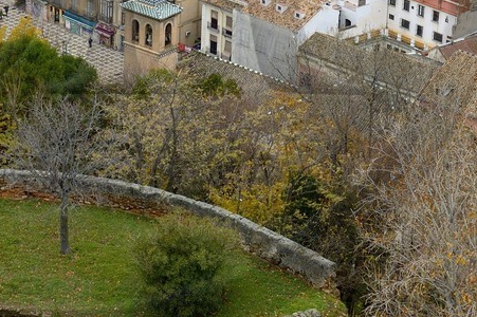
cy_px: -77
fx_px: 1880
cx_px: 62
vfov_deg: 9.5
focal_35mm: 142
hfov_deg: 14.3
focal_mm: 40
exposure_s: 1/160
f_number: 8
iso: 800
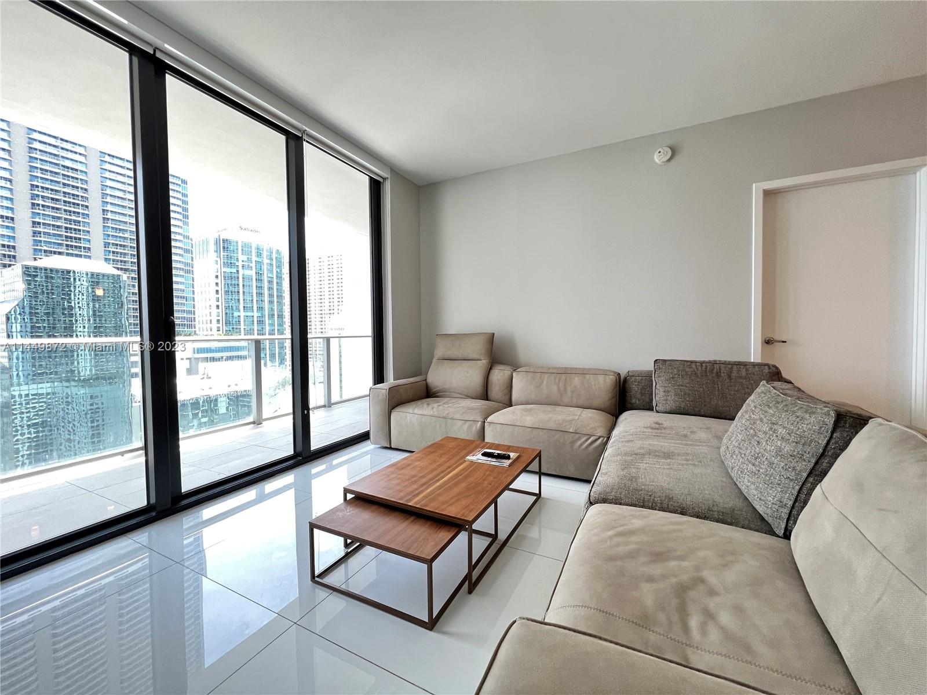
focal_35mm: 13
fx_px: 348
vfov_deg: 89.9
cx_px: 464
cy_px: 348
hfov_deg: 106.2
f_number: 1.8
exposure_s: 1/60
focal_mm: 1.57
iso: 200
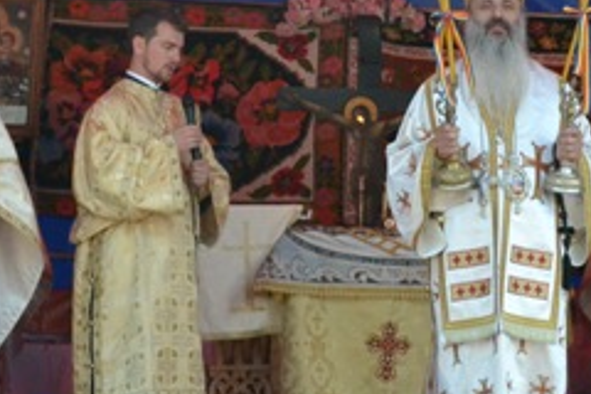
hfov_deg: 21.2
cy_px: 119
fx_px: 1576
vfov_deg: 14.2
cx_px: 352
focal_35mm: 96
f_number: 7.1
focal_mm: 24
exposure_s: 1/1000
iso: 3200
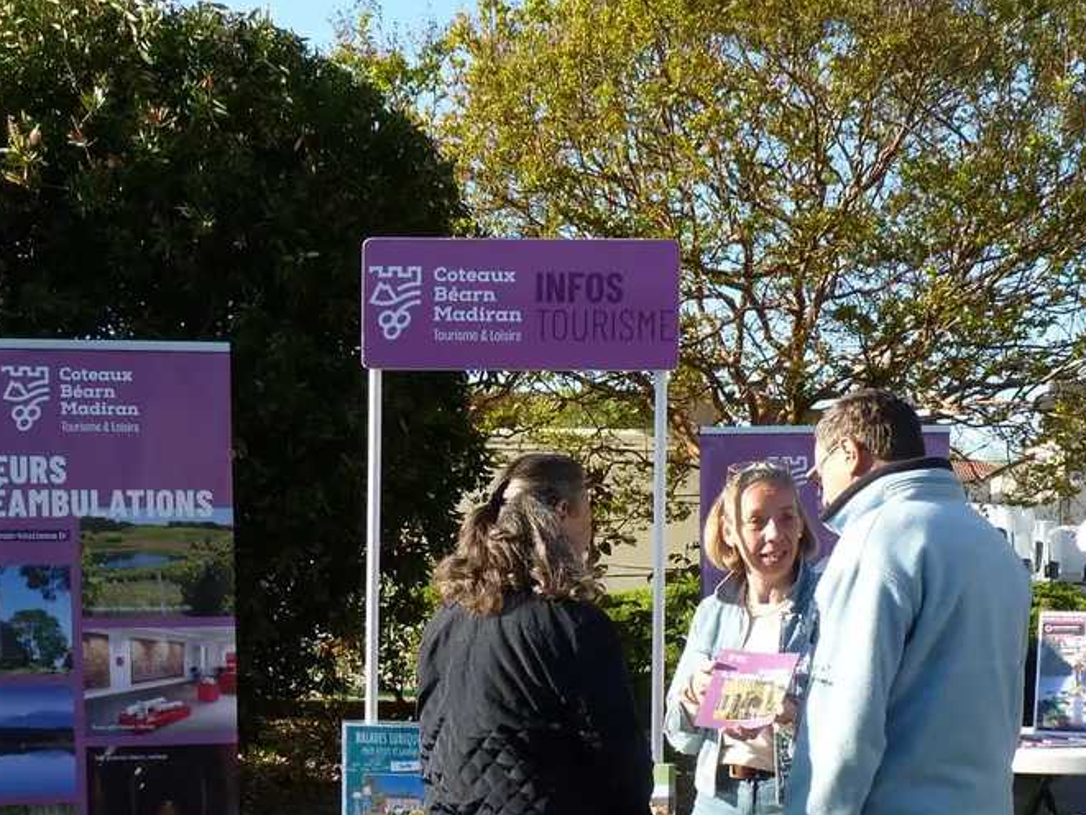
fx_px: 1538
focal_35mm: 49
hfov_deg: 38.9
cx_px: 516
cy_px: 677
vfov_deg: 28.9
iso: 80
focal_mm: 4.8
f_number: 4
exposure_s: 1/200
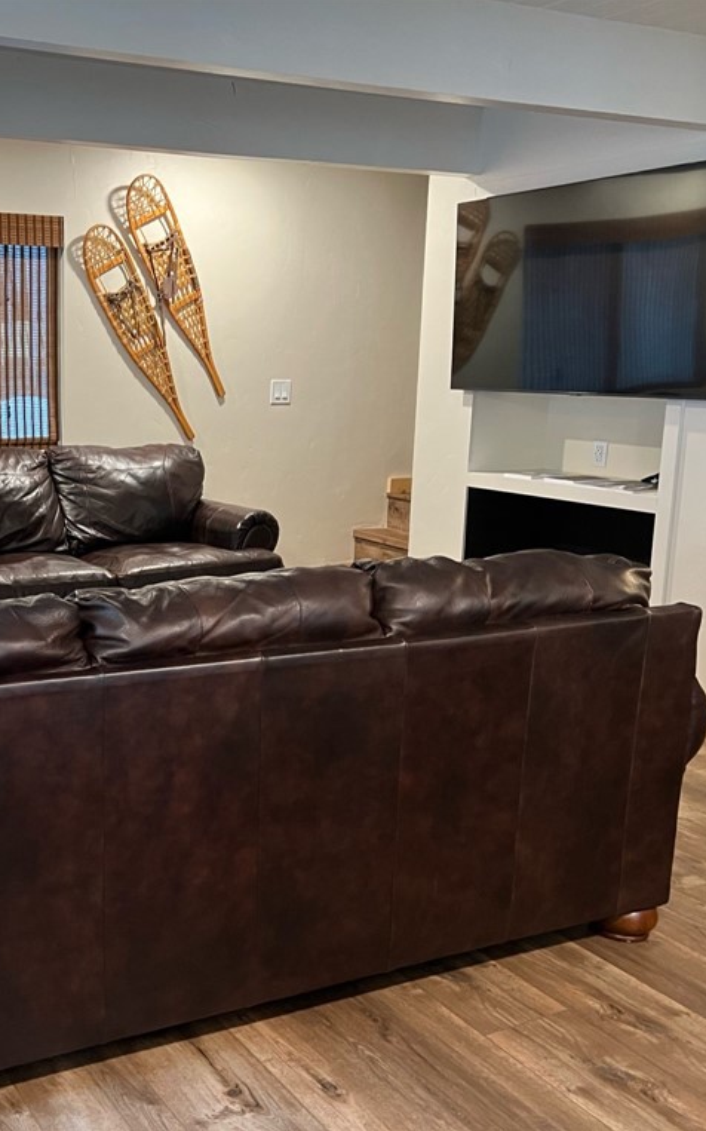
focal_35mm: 37
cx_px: 95
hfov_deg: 33.0
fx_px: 1139
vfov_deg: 52.8
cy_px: 566
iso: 400
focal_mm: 5.7
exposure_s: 1/60
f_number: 1.5
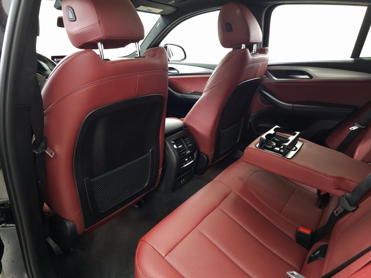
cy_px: 139
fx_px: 247
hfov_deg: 73.9
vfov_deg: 58.9
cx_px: 186
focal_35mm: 23
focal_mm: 6.3
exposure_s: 1/40
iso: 320
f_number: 1.7
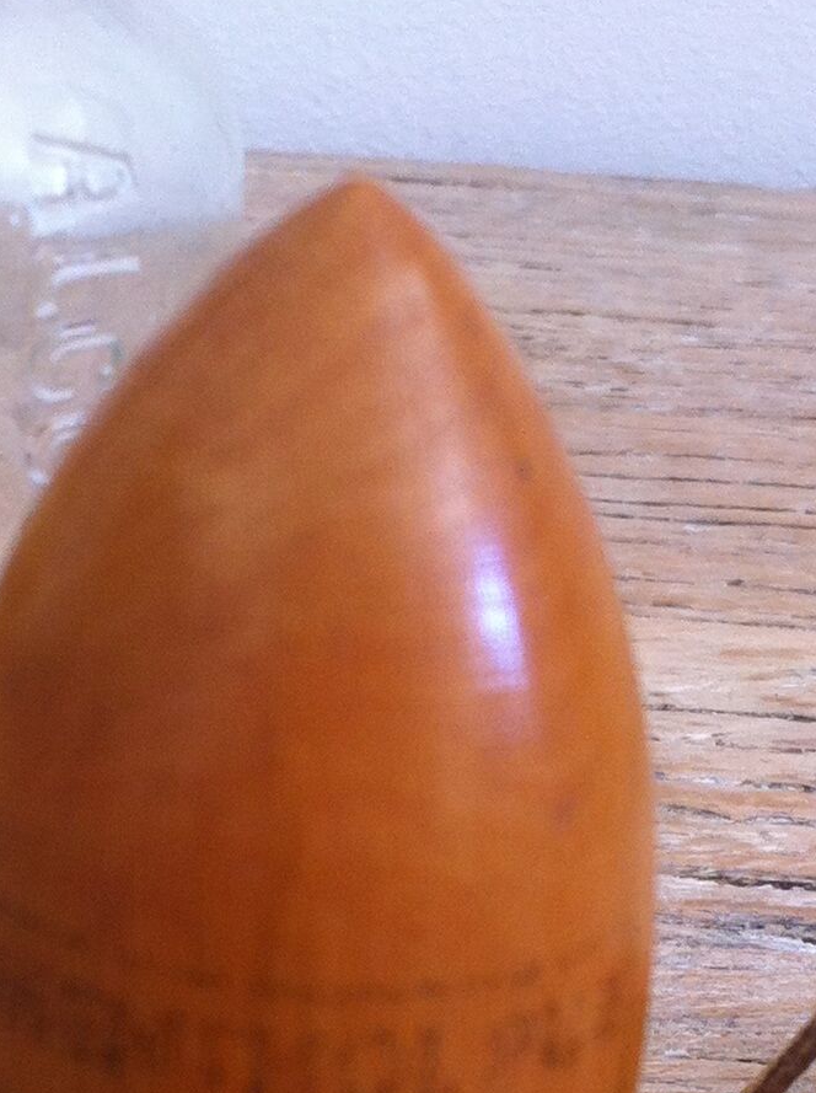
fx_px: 3214
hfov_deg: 14.4
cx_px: 258
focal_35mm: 102
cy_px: 1008
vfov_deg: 18.9
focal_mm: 3.85
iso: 80
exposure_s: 1/24
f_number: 2.8
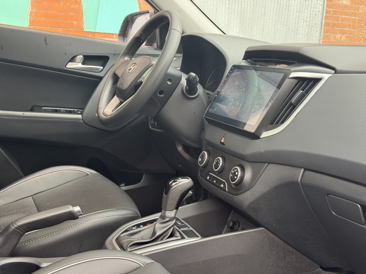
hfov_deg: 39.7
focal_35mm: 48
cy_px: 137
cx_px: 183
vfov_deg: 30.3
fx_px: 508
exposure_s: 1/60
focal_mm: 6.76
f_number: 1.78
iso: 200
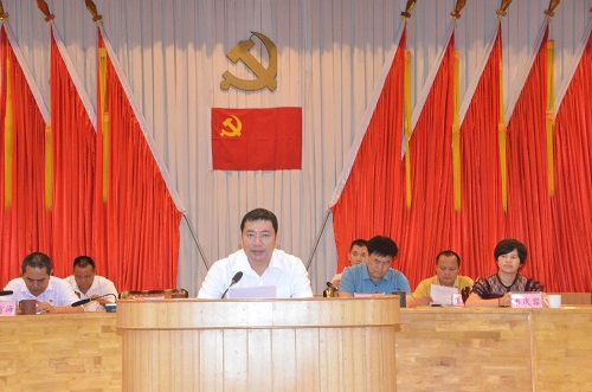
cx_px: 296
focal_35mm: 78
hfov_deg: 26.0
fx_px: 1280
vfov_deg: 17.4
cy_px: 196
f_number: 8
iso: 6400
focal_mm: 52
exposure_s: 1/60
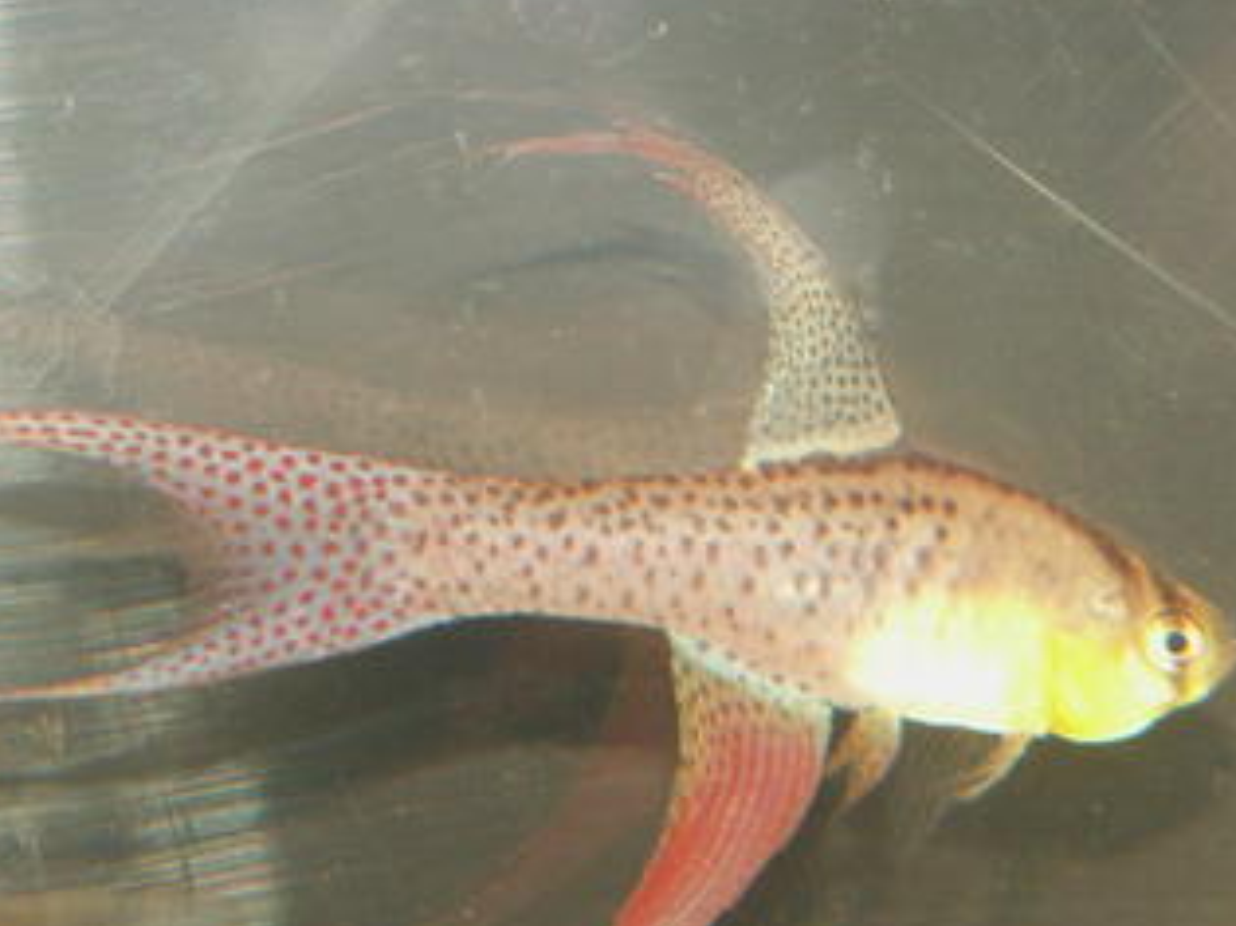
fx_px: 4497
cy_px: 671
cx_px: 706
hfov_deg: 15.6
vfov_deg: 11.7
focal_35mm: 126
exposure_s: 1/40
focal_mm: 10.28
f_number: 3.2
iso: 160
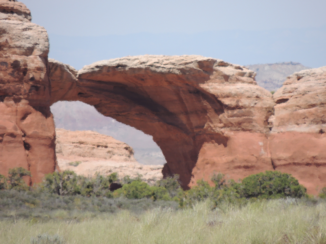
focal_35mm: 1000
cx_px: 163
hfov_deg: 2.0
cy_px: 122
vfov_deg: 1.5
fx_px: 9418
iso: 140
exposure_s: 1/500
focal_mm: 180
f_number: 5.9
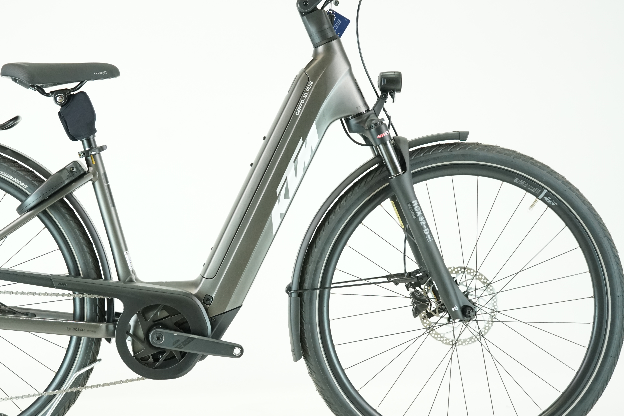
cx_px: 202
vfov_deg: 17.7
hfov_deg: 26.2
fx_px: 1335
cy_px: 207
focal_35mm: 77
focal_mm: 56
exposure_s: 1/200
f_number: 5
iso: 2500
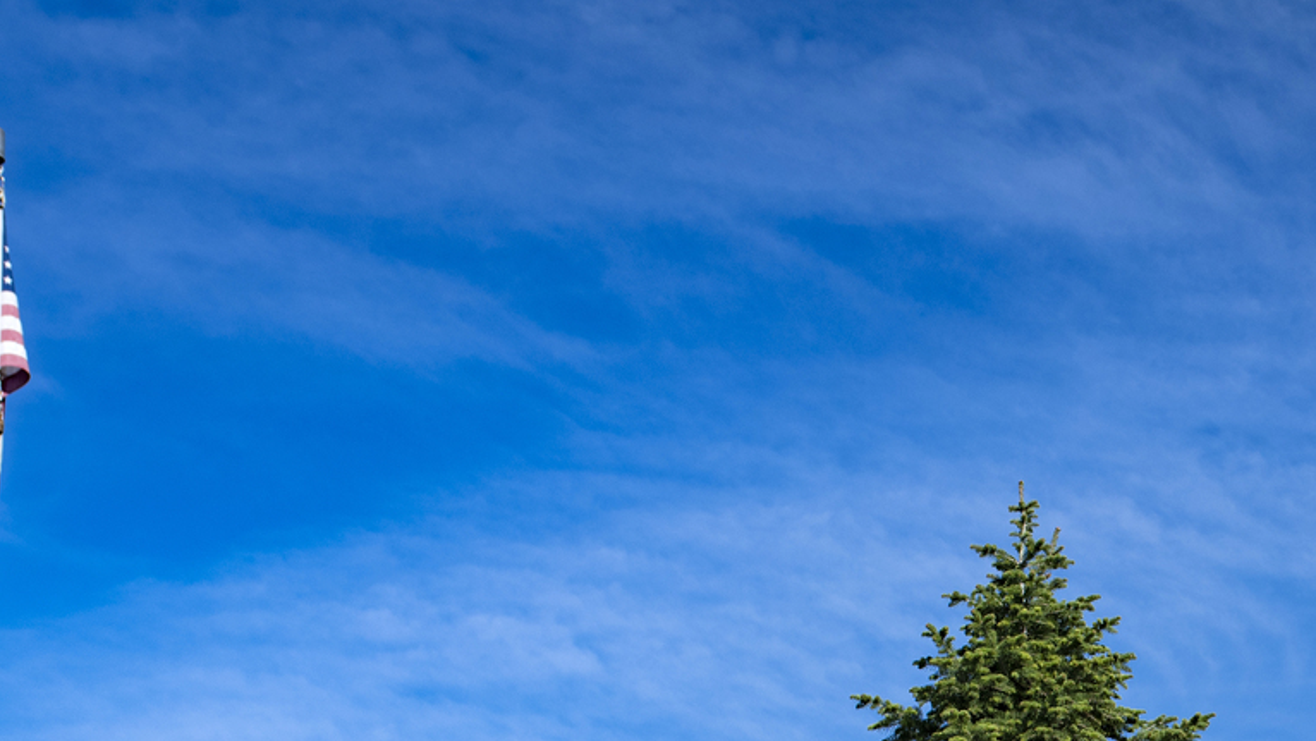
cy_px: 1160
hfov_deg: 20.8
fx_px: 3420
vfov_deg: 11.7
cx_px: 1417
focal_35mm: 98
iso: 200
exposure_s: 1/500
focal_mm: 35
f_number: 5
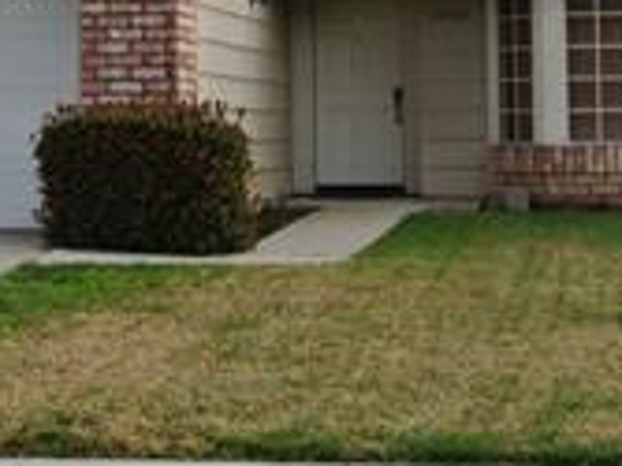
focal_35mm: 109
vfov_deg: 13.3
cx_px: 264
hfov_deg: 18.0
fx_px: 1957
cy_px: -22
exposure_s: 1/200
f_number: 4.2
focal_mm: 15.7
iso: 100
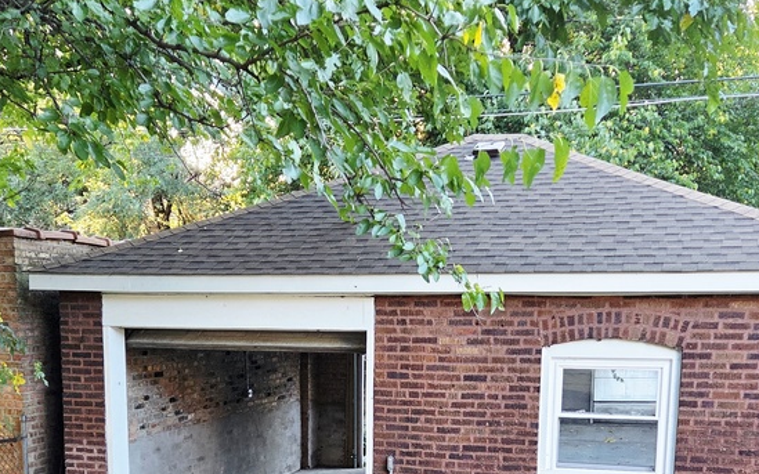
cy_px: 484
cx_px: 366
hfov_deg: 41.8
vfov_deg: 25.4
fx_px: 993
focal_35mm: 48
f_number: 1.8
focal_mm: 5.4
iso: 100
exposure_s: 1/182
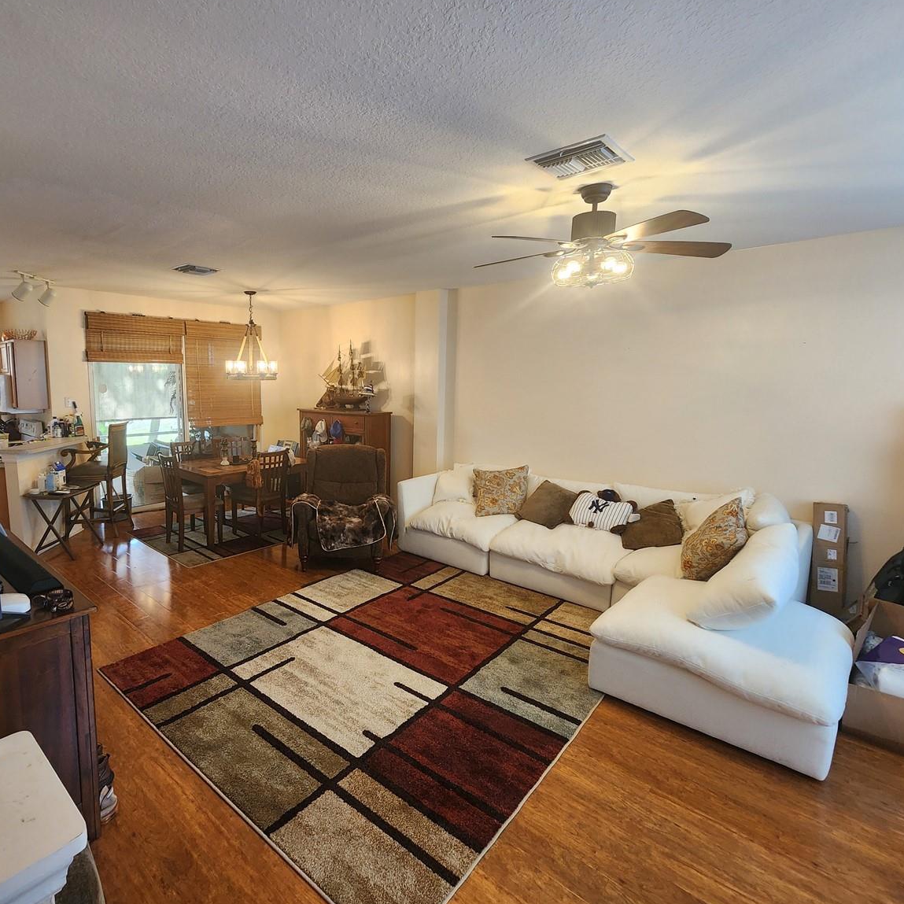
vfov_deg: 87.4
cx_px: 371
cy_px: 436
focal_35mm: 16
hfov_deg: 86.6
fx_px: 473
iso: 200
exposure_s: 1/60
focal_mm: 2.2
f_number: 2.2
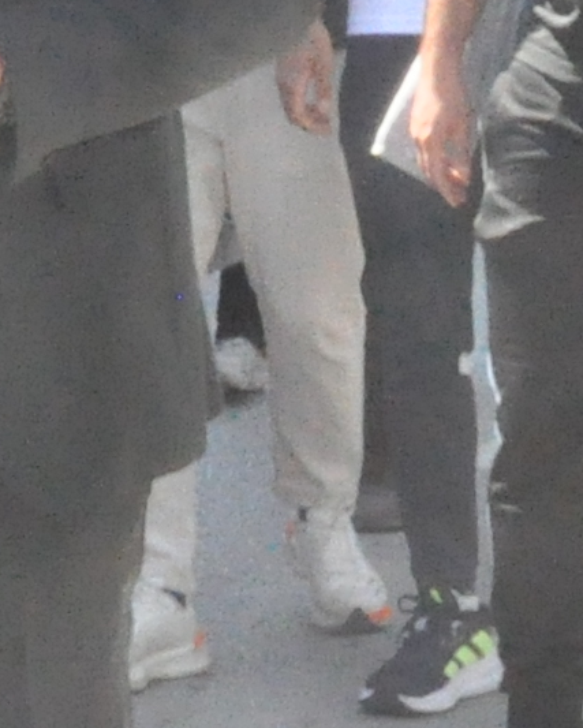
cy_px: -231
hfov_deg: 5.2
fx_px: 6336
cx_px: -337
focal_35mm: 294
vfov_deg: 6.5
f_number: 25
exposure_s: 1/200
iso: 3200
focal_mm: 26
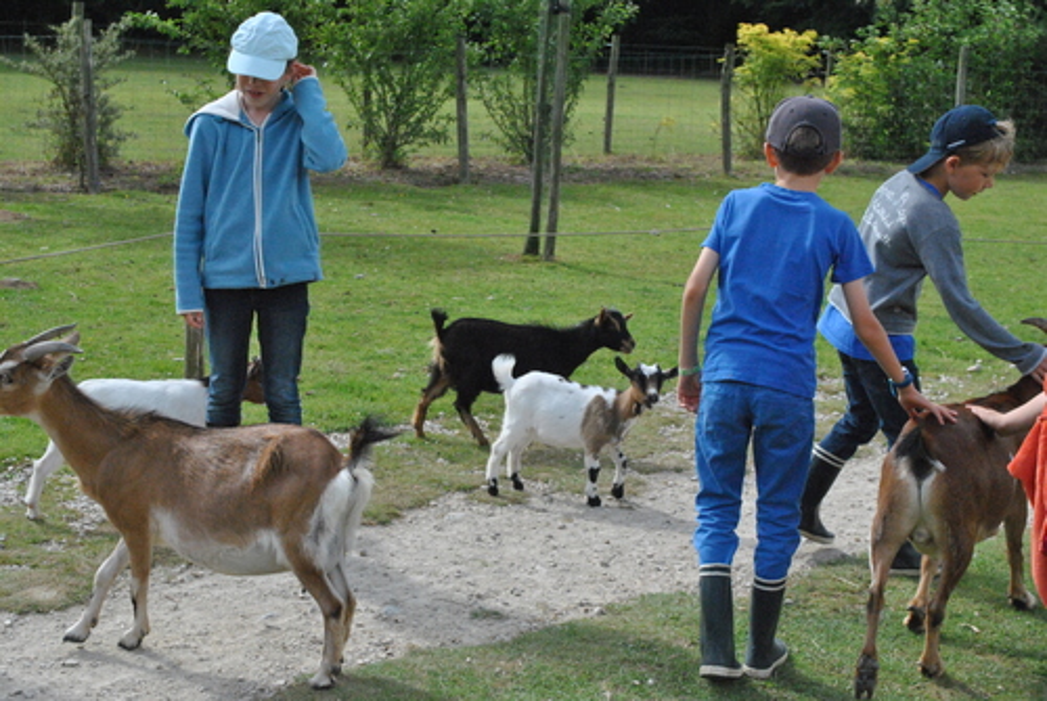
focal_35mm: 60
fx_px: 1748
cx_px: 524
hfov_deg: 33.4
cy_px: 350
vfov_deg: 22.7
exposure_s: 1/1600
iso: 1600
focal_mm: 40
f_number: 10
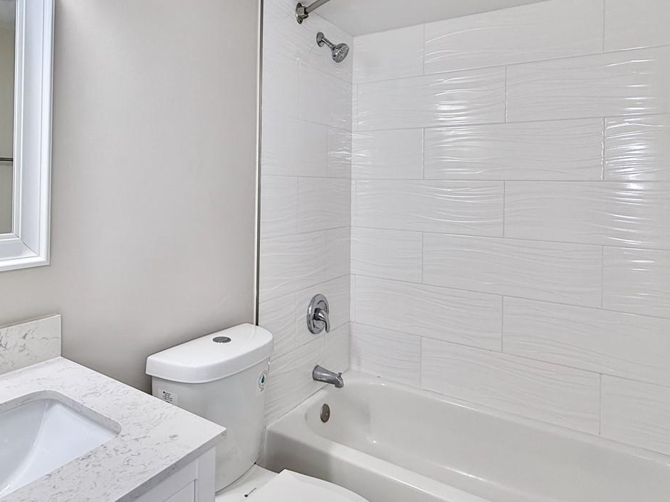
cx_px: 278
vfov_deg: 56.1
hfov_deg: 71.1
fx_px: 464
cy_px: 186
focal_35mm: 24
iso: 80
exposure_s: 1/120
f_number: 2.2
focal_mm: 2.22
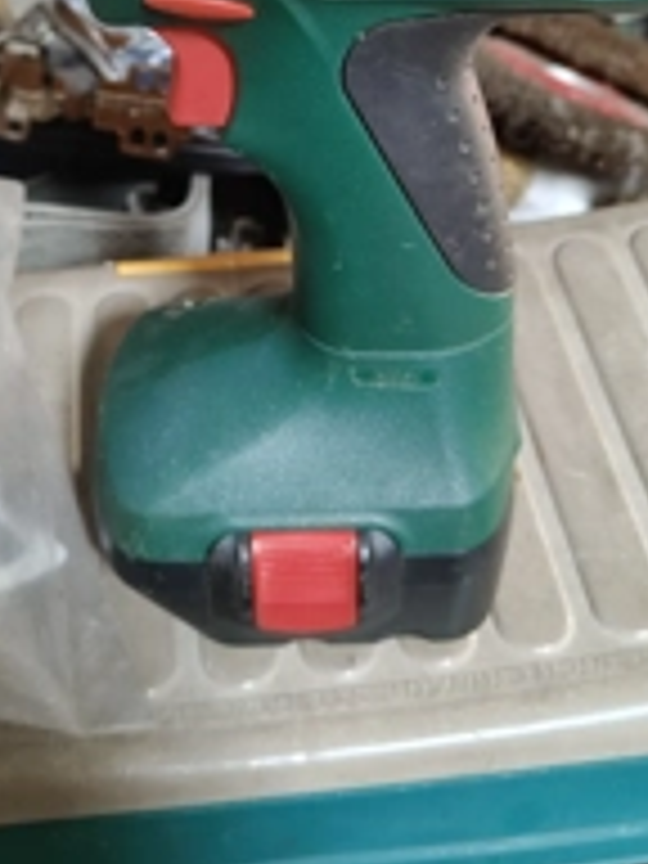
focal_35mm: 50
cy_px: 153
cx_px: 216
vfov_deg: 36.7
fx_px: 1248
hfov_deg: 28.9
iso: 500
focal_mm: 5.59
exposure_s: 1/50
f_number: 1.8
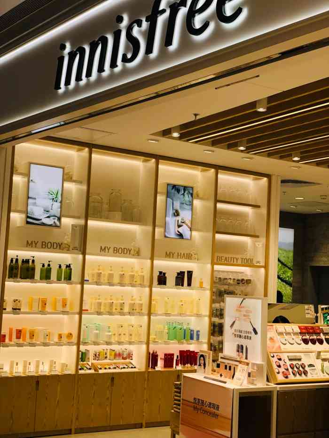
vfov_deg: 36.8
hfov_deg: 28.0
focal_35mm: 52
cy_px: 219
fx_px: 659
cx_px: 164
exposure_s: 1/122
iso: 16
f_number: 2.4
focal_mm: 6
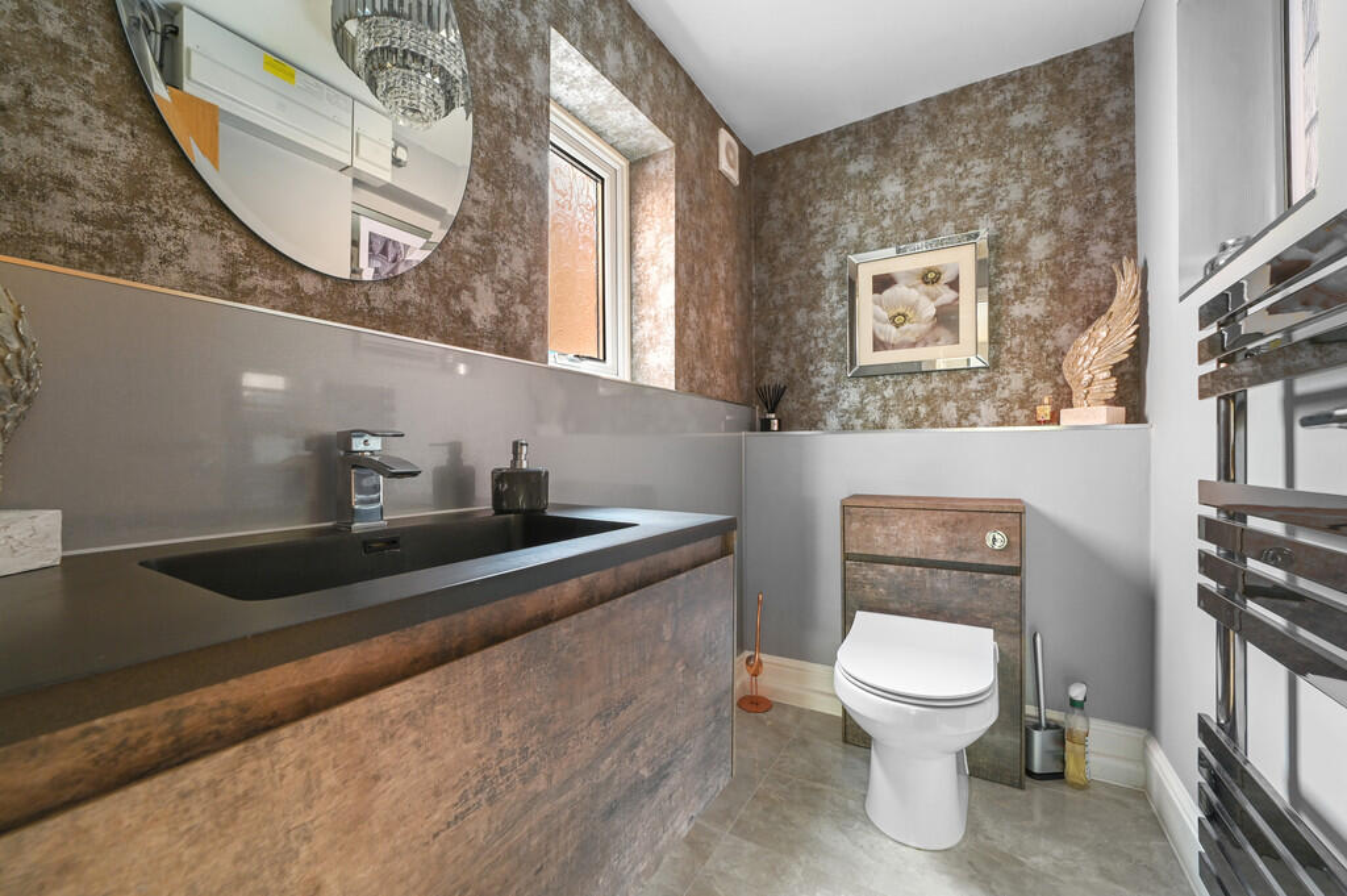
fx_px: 523
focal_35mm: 14
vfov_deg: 81.1
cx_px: 674
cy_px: 448
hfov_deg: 104.3
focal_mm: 14
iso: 400
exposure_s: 2.5
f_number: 8
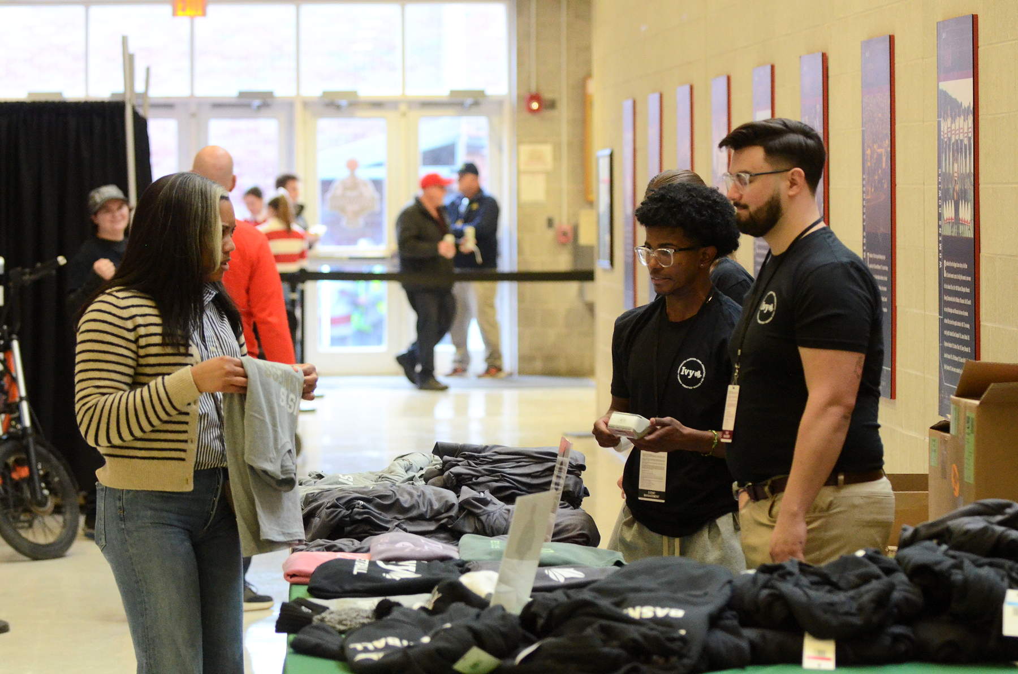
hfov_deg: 18.2
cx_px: 509
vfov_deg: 12.1
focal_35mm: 112
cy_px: 337
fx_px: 3174
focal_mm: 75
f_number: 2.8
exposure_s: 1/125
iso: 2500
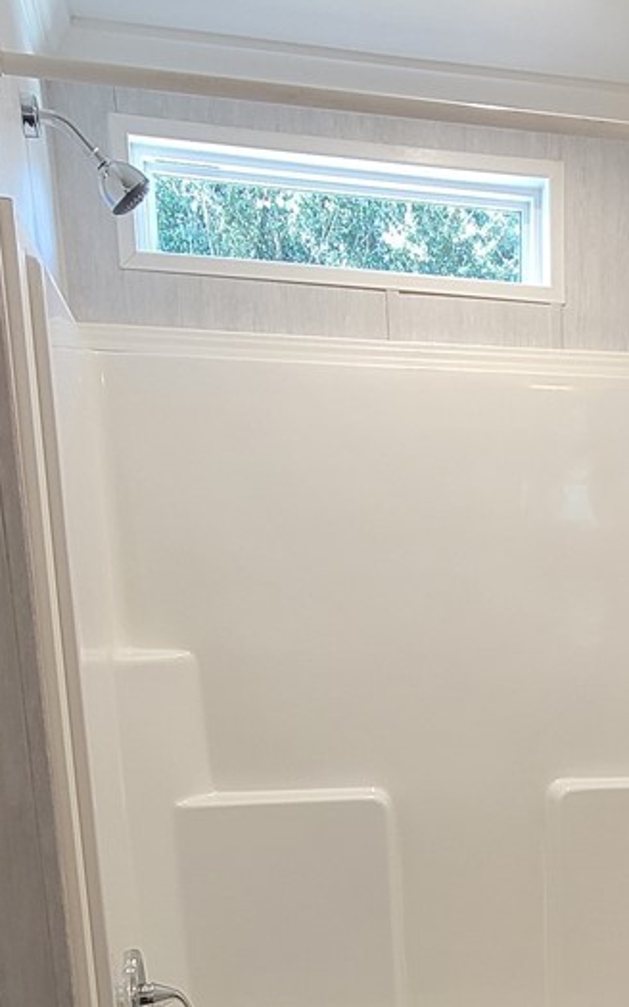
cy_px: 869
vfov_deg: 43.8
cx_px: 635
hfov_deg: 28.6
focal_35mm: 42
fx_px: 1152
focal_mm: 2.2
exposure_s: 1/60
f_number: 2.2
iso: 160
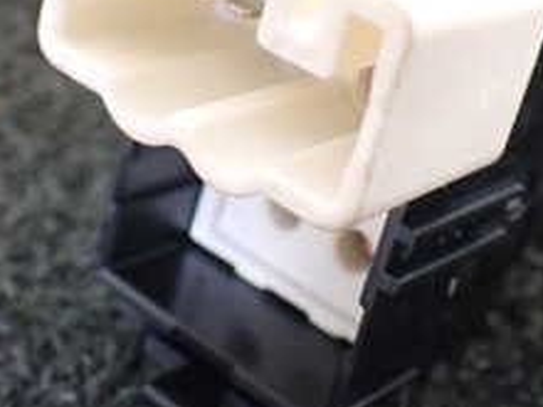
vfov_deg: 17.9
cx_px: 323
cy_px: 91
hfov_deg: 23.8
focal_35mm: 82
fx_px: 1286
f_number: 2.3
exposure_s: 1/50
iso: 800
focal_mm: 5.4
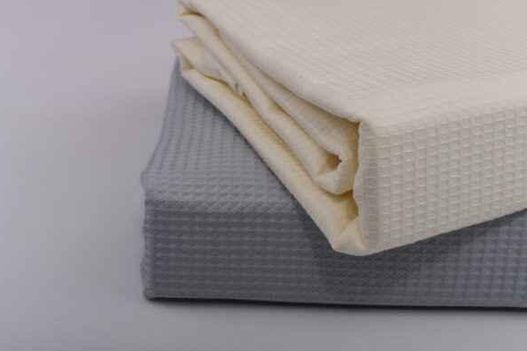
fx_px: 747
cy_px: 178
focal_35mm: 51
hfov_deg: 38.9
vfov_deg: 26.5
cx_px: 265
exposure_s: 1/250
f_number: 8
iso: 64
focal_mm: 50
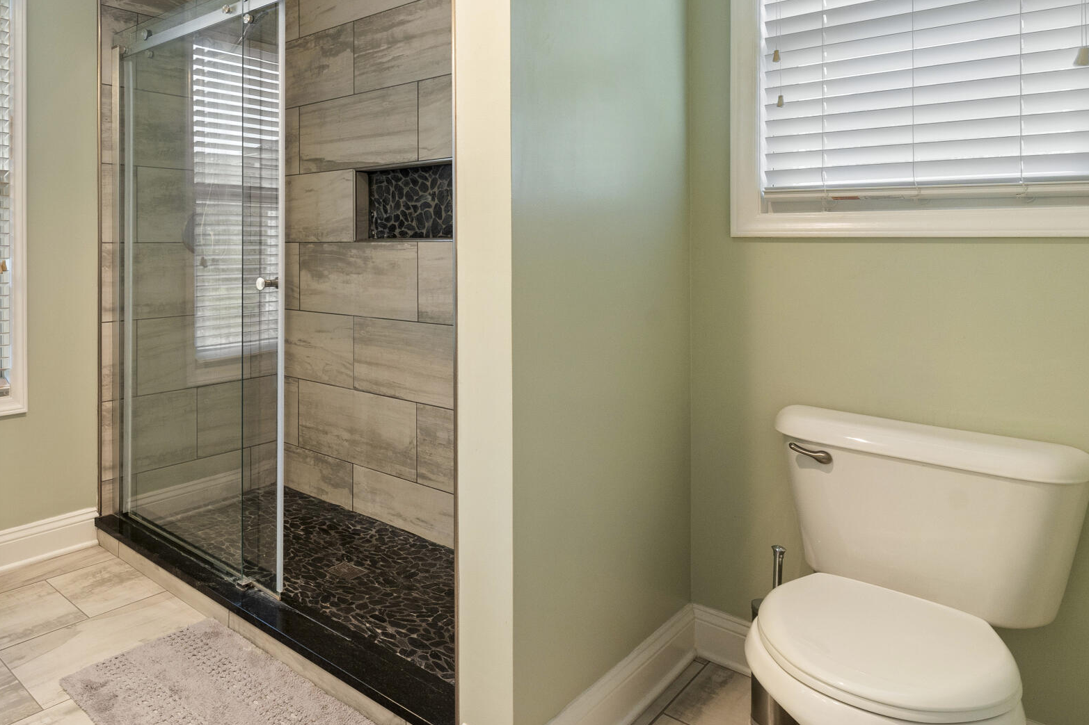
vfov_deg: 53.9
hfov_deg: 67.3
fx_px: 696
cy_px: 238
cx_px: 184
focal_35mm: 23
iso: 320
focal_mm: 12
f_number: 9
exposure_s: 1/2.5
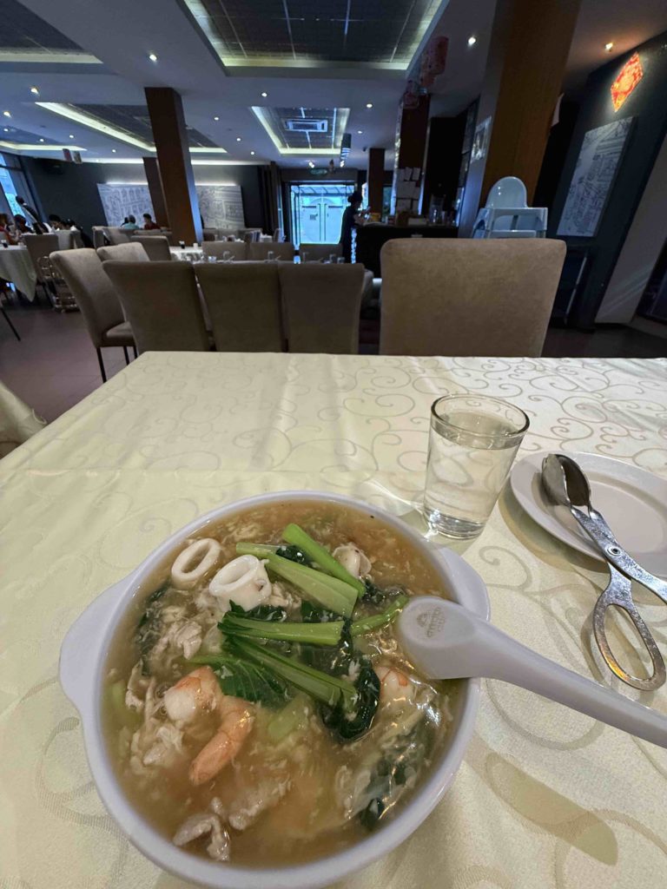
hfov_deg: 85.7
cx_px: 334
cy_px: 444
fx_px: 360
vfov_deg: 102.1
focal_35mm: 14
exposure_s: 1/50
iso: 400
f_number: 2.2
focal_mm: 2.22
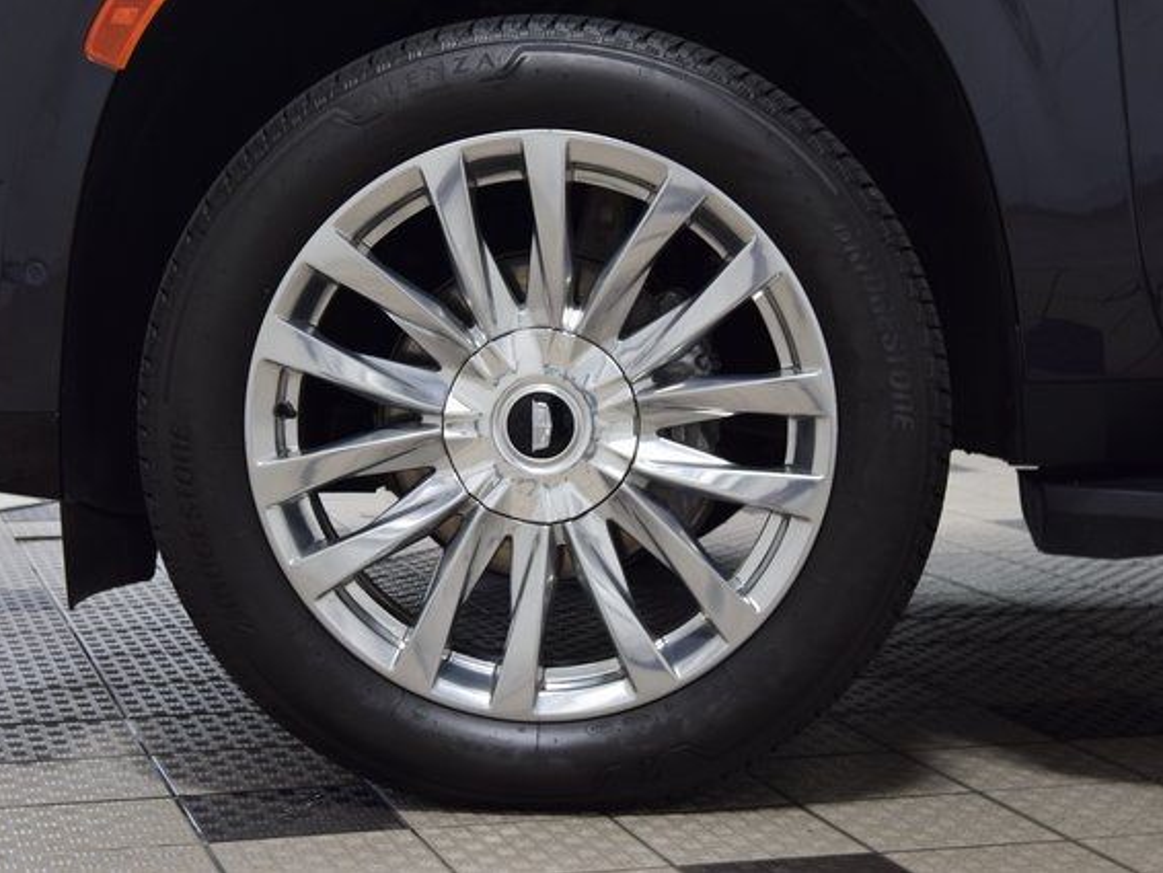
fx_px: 2521
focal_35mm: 75
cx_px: 538
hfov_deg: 26.0
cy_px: 436
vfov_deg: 19.7
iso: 500
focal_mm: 46
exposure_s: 1/15
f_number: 6.3
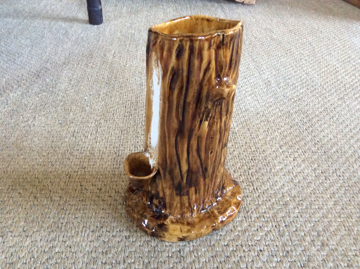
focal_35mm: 32
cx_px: 180
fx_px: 332
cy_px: 134
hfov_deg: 56.9
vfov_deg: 44.1
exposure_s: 1/25
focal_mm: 3.3
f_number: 2.4
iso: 250
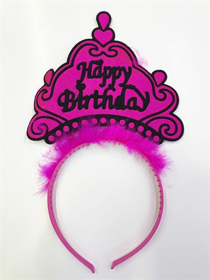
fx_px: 226
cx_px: 105
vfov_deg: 63.4
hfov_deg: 49.8
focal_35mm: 28
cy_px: 140
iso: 32
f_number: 1.8
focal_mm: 3.99
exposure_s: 1/33
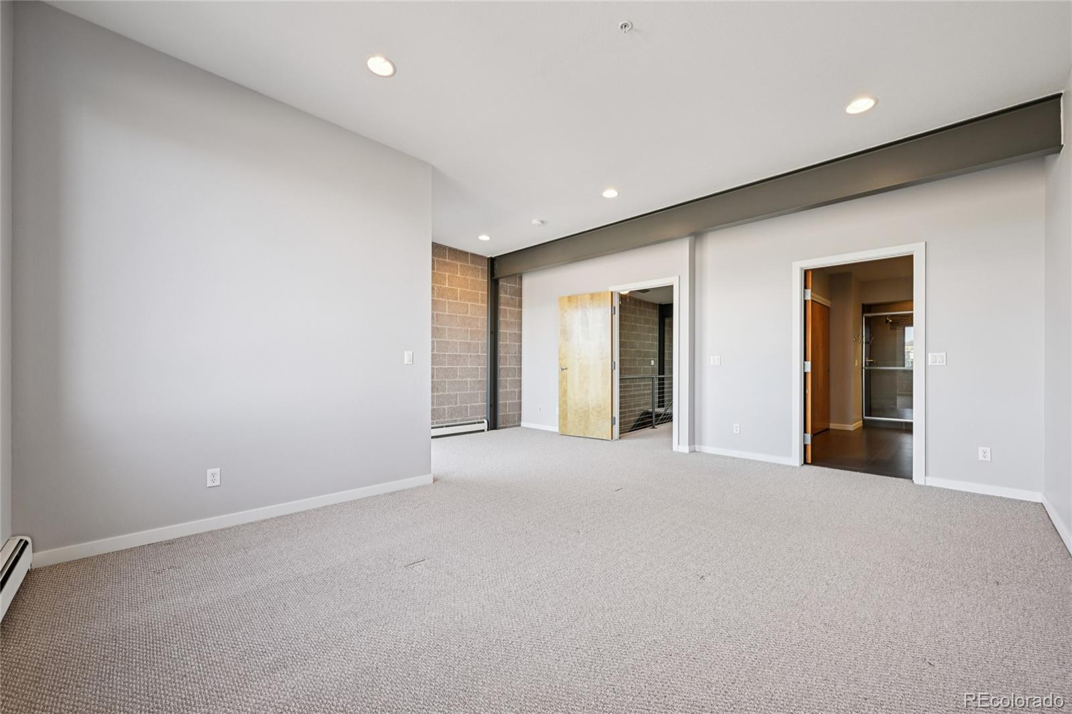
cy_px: 357
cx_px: 536
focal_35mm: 14
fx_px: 417
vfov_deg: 81.2
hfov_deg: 104.3
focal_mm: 14
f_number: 10
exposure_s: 1/13
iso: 400
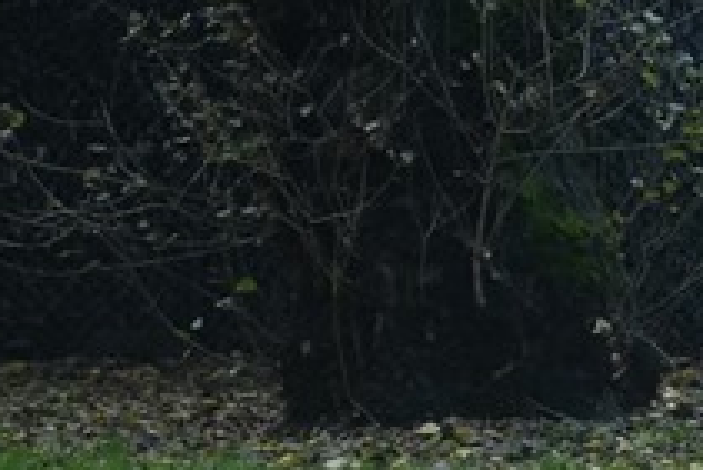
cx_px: 1323
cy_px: 1028
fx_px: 6644
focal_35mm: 340
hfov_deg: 5.9
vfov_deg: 4.0
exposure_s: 1/160
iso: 125
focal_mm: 25.7
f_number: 4
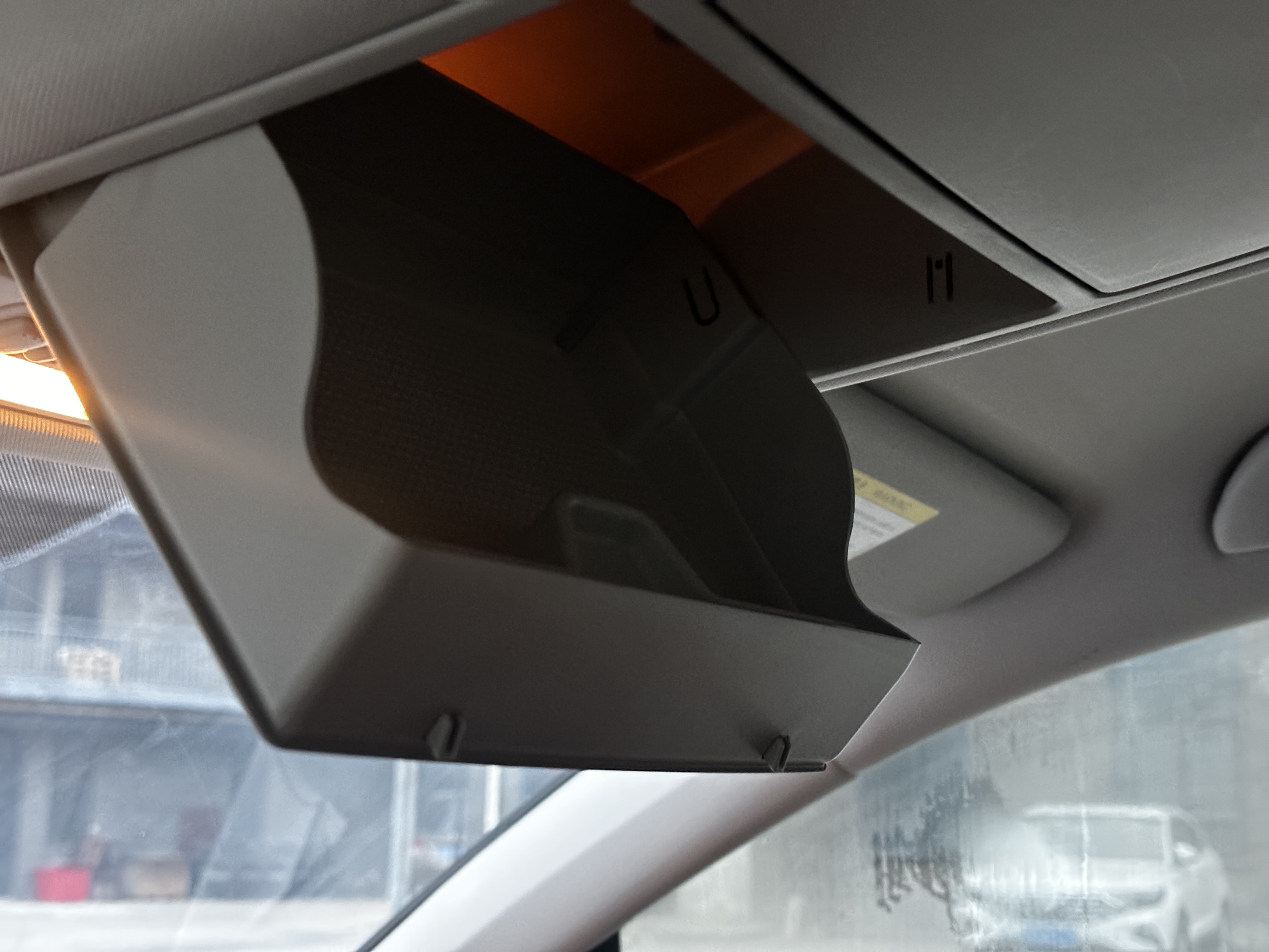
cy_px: 476
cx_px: 634
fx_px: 1760
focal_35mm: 48
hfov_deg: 39.7
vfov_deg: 30.3
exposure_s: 1/23
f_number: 1.78
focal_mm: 6.86
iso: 640
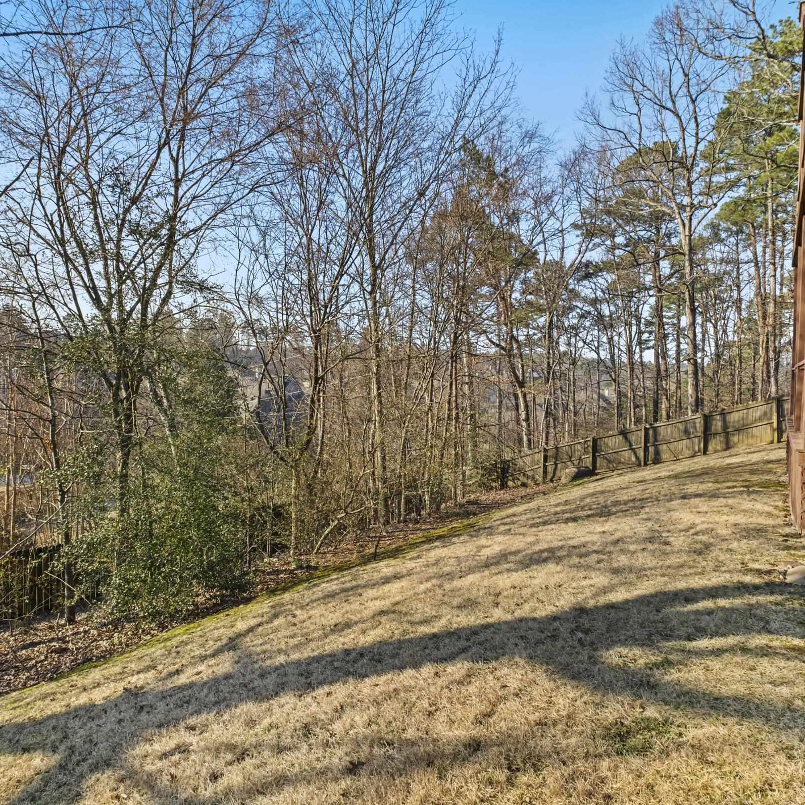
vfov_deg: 74.8
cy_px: 395
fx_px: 526
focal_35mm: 20
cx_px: 397
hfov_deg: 74.8
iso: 200
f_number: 7.1
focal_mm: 10
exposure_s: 1/40
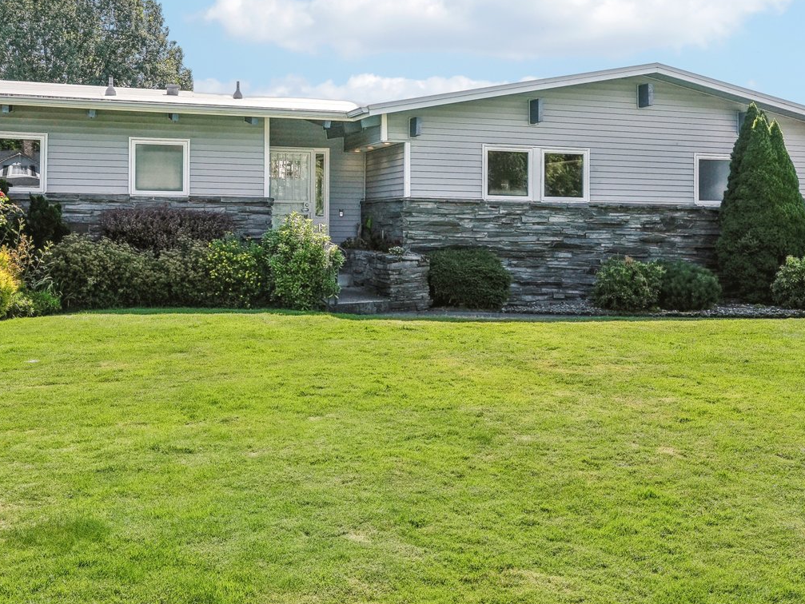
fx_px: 1000
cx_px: 424
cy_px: 227
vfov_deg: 33.5
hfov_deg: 43.8
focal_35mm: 43
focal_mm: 22
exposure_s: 1/1000
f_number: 8
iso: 400
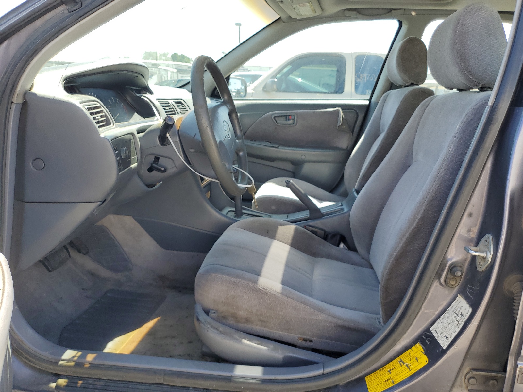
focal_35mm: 26
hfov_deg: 67.3
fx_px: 393
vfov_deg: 53.1
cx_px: 262
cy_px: 196
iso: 50
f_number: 1.5
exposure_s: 1/476
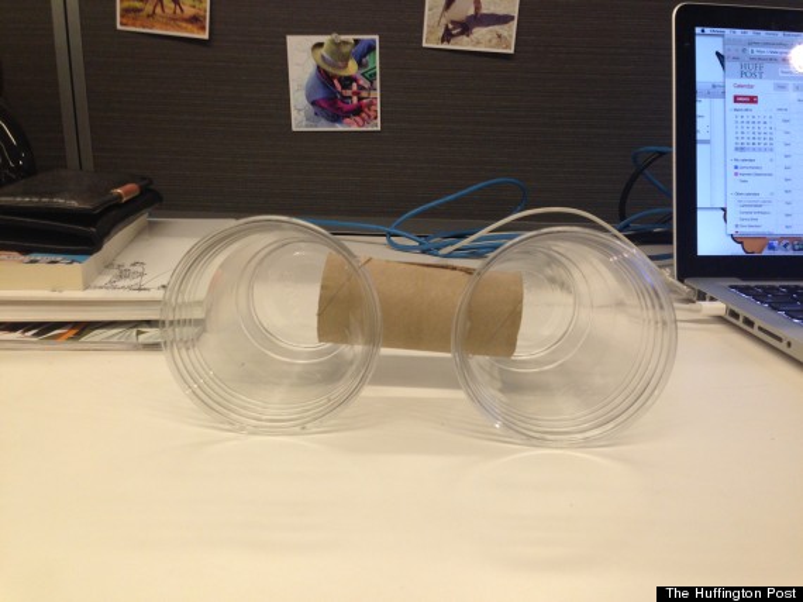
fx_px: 765
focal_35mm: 33
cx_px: 402
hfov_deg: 55.4
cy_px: 301
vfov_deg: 42.9
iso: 80
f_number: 2.4
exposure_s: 1/20
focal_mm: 4.12
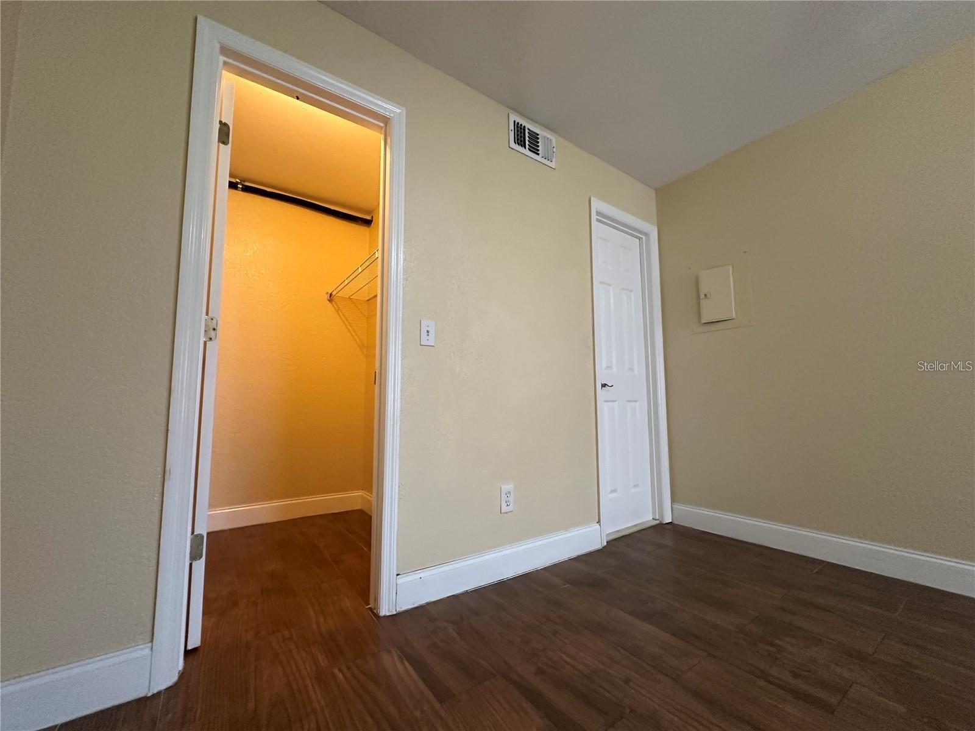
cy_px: 366
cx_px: 488
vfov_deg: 85.7
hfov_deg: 102.1
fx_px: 394
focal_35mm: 14
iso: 400
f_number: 2.2
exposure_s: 1/60
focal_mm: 2.22
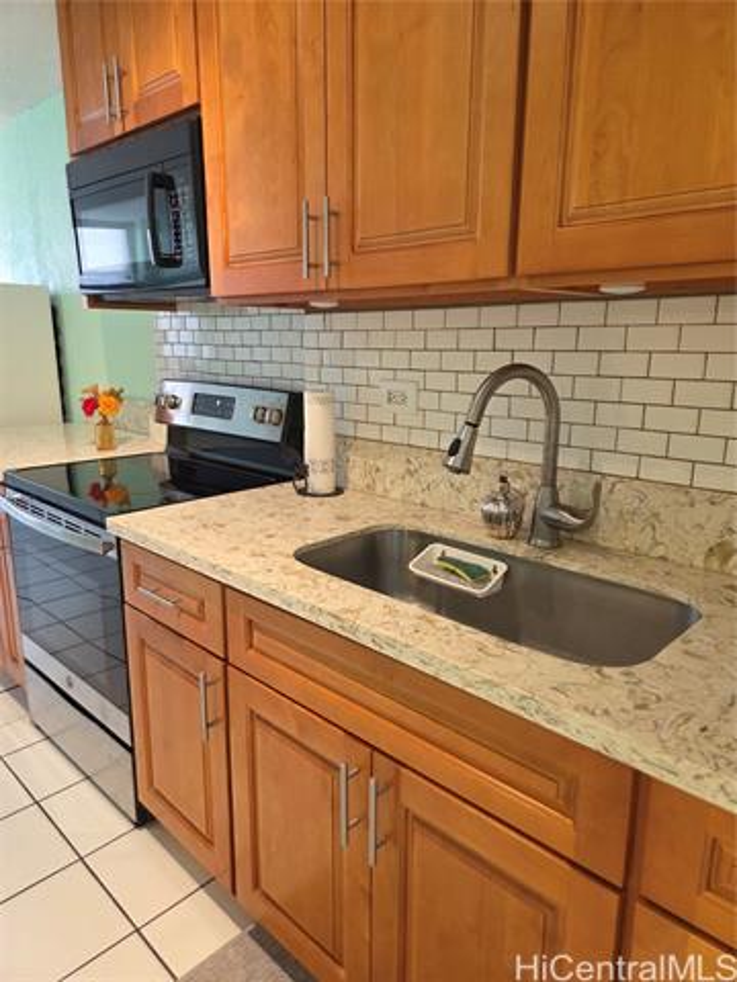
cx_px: 368
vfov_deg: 73.9
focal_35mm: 23
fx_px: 653
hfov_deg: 58.9
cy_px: 491
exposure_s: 1/120
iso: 500
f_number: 1.8
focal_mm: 5.4
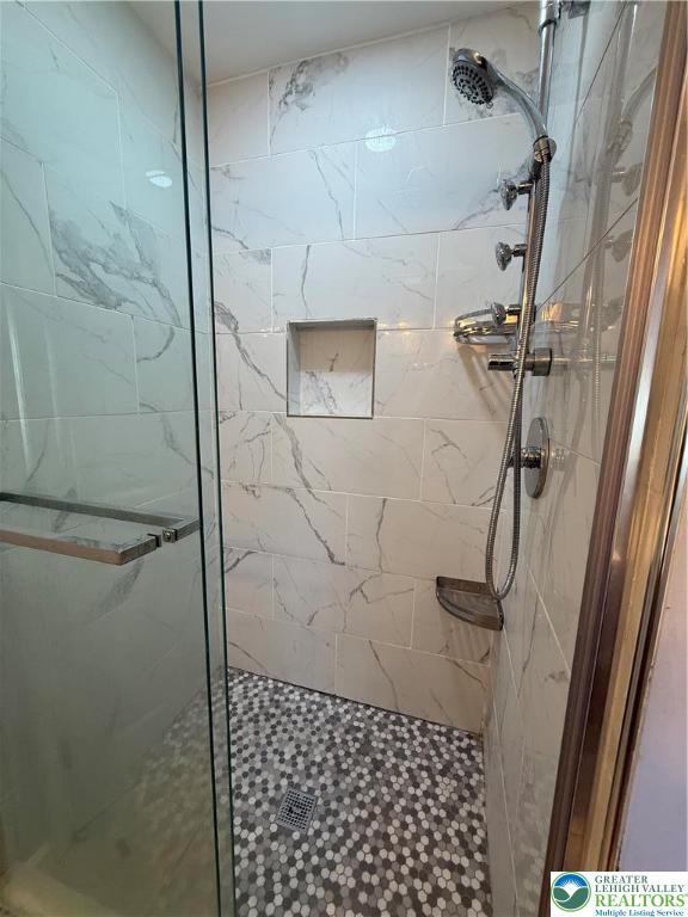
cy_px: 458
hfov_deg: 85.7
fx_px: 371
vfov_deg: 102.1
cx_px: 344
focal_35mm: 14
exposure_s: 1/120
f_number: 2.2
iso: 160
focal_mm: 2.22
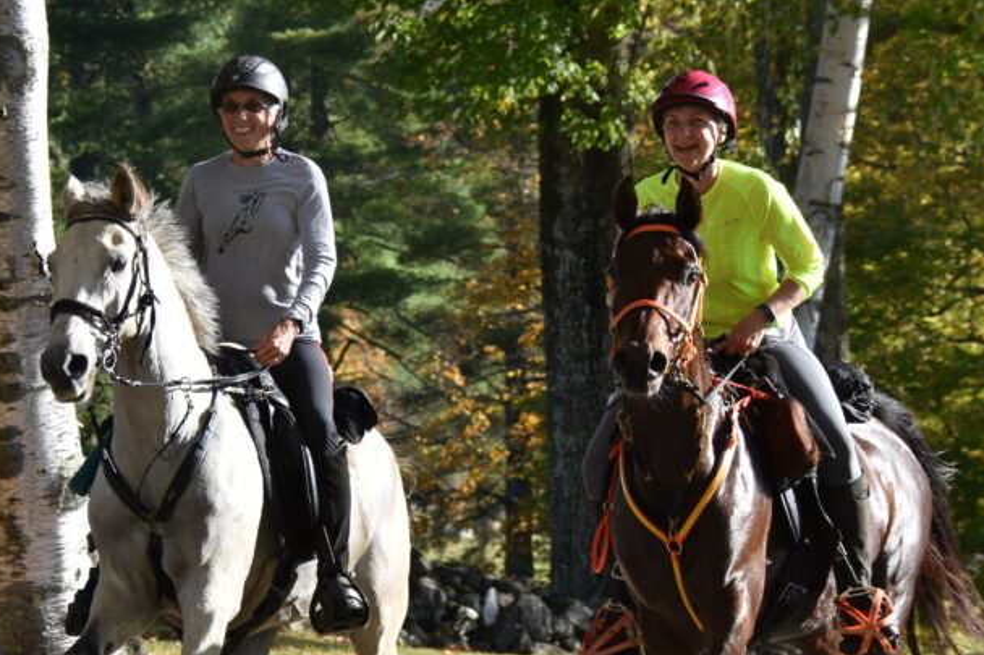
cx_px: 388
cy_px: 408
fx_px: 4973
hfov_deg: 11.3
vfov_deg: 7.5
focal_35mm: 182
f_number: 5.6
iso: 220
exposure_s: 1/500
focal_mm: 72
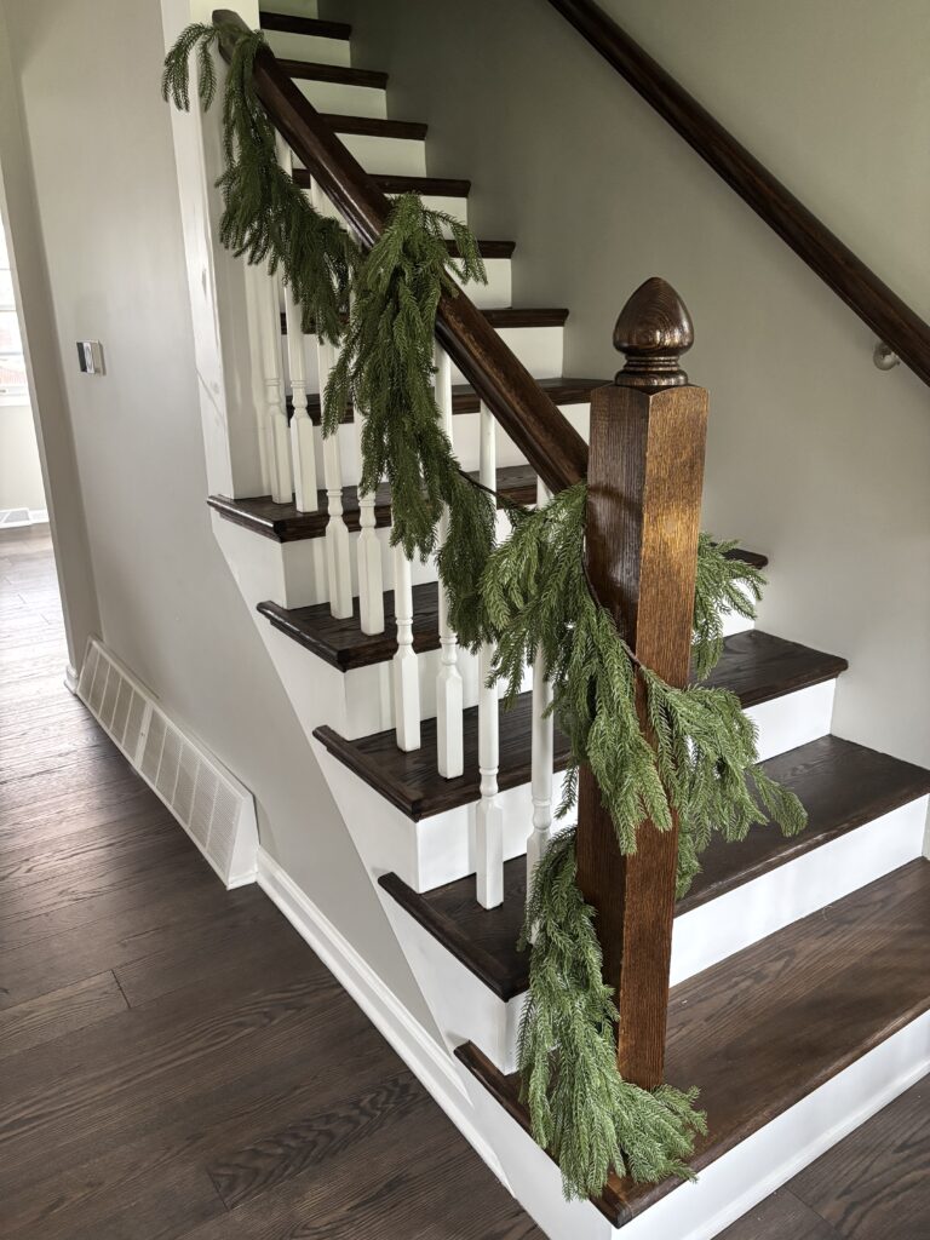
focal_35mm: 26
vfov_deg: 67.3
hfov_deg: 53.1
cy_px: 620
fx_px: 931
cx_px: 465
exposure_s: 1/40
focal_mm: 5.96
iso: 500
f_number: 1.6
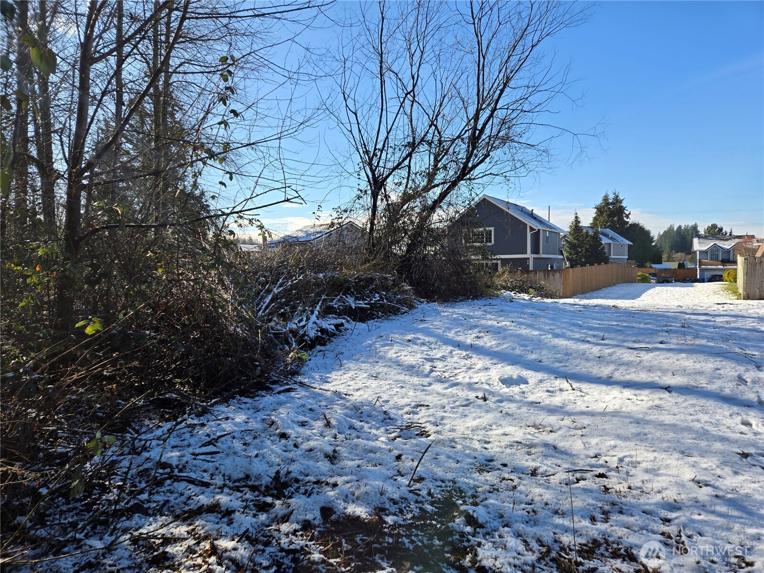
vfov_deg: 58.9
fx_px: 508
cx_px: 382
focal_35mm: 23
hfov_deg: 73.9
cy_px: 286
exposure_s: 1/1142
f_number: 1.8
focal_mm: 5.4
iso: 25
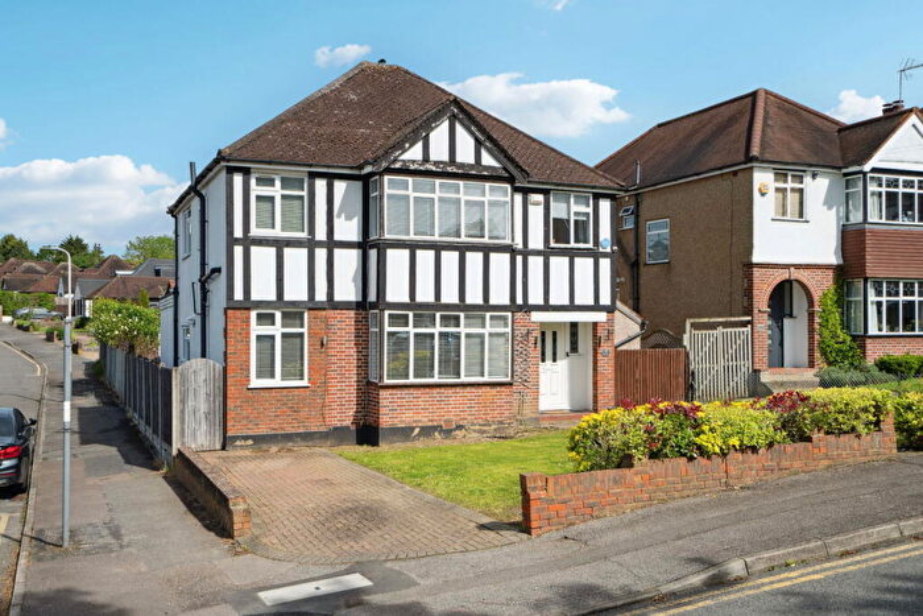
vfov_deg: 38.9
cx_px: 462
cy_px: 308
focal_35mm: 34
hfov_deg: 55.8
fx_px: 872
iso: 640
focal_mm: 34
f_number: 4
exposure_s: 1/4000
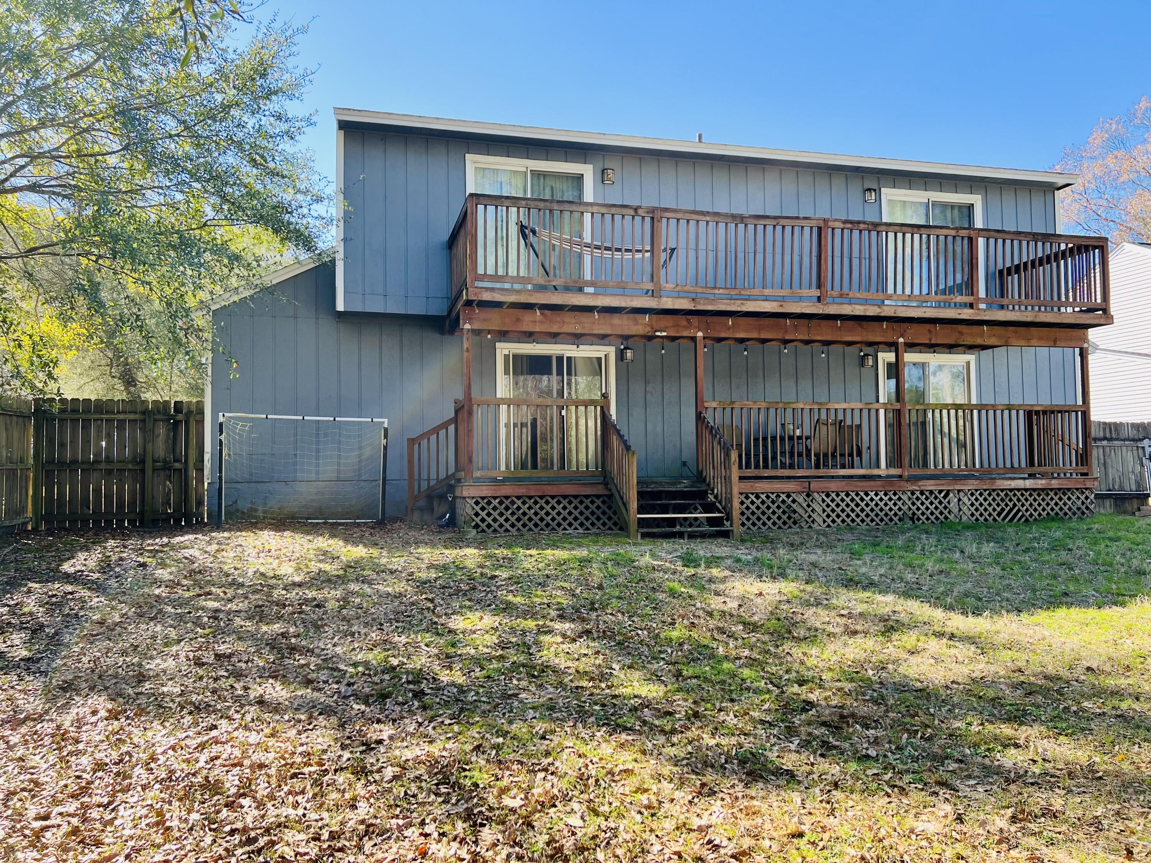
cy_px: 432
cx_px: 576
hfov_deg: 67.3
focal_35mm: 26
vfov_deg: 53.1
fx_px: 865
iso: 50
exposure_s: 1/495
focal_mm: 5.7
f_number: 1.5
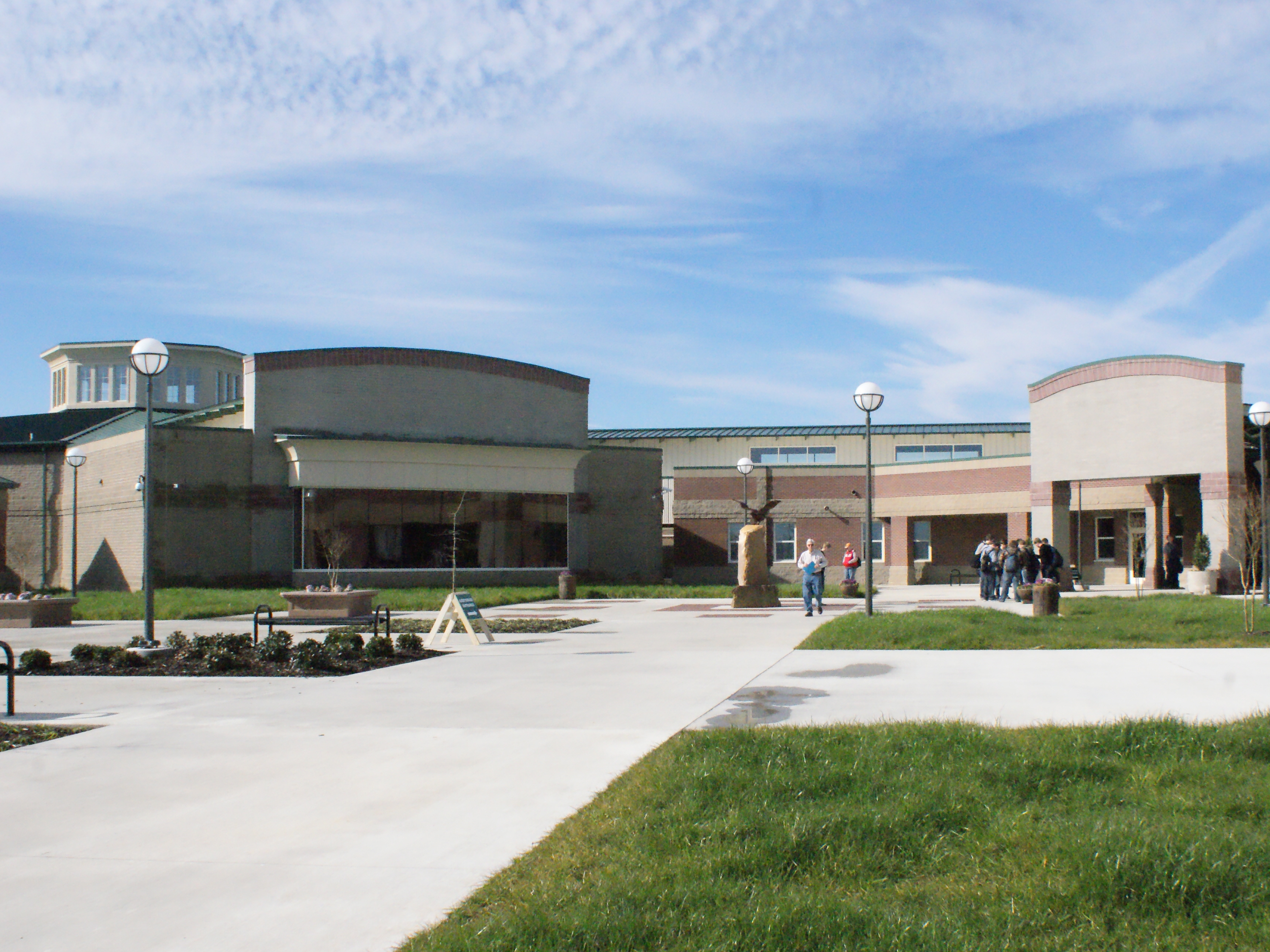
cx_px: 705
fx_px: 1431
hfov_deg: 47.8
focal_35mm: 39
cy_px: 477
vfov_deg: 36.8
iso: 3200
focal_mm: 24
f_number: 16
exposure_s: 1/2500
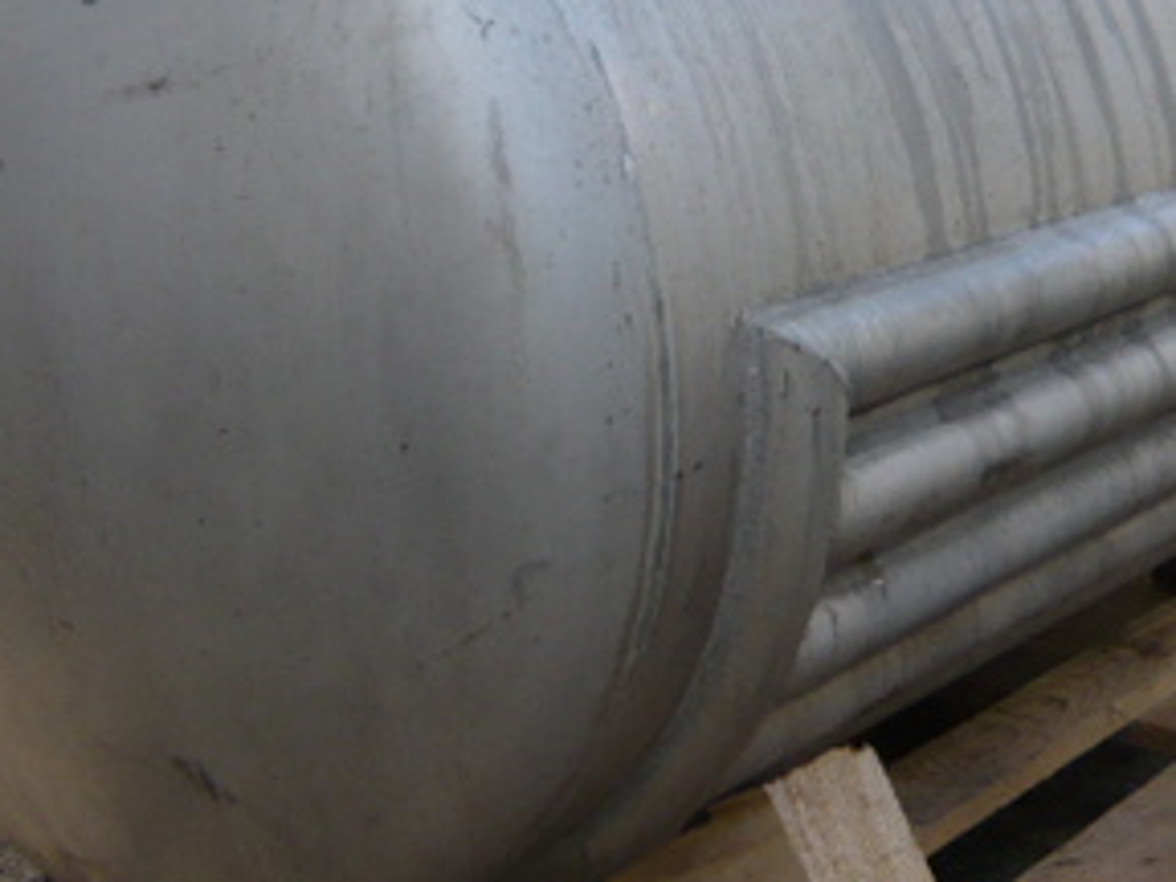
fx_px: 2344
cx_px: 768
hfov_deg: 28.0
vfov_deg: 21.1
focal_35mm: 69
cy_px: 192
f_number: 2.8
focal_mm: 4.6
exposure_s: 1/500
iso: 100
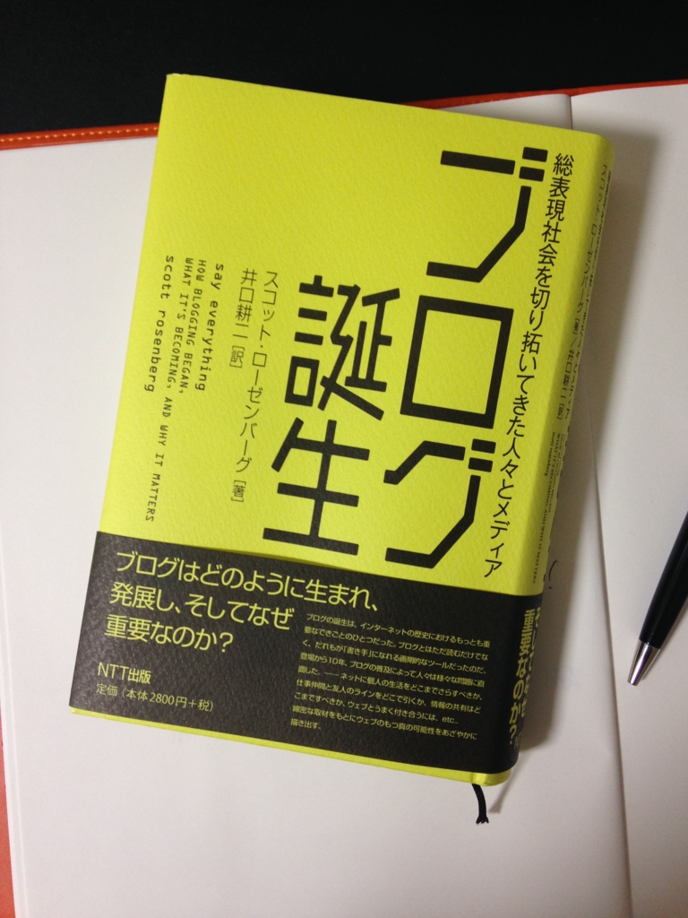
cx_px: 344
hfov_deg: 42.9
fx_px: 875
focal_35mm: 33
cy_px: 459
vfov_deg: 55.4
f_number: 2.4
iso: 80
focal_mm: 4.12
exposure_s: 1/20
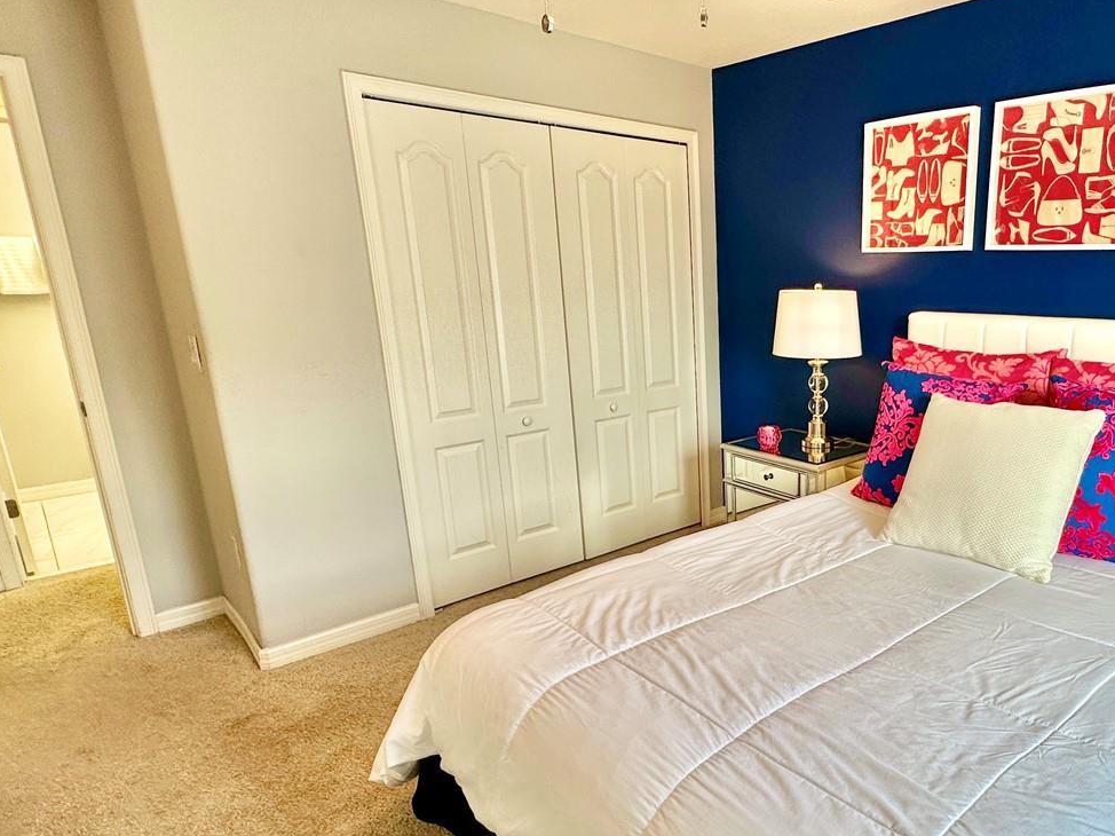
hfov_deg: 70.2
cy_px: 462
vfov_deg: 58.7
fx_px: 741
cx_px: 801
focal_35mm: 23
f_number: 2.2
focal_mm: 2.22
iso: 40
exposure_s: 1/204
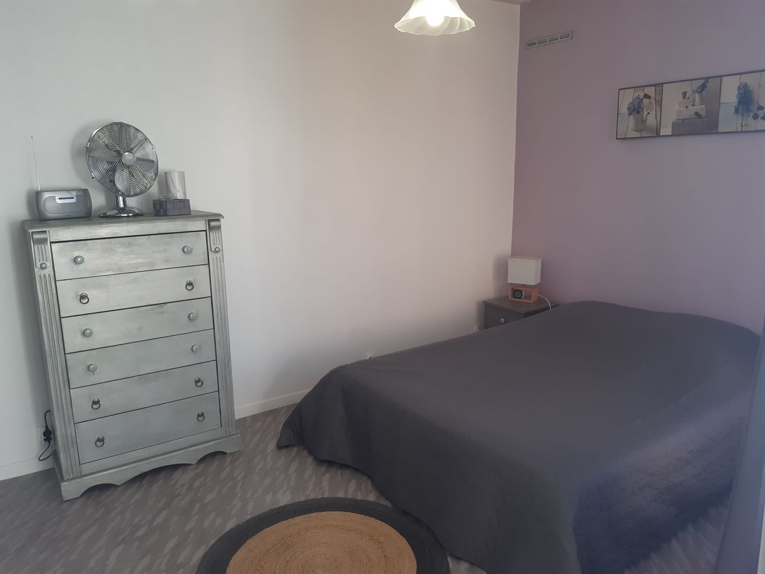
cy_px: 287
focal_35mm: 26
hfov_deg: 67.3
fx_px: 575
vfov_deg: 53.1
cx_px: 382
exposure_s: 1/100
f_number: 1.7
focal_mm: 3.92
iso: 80
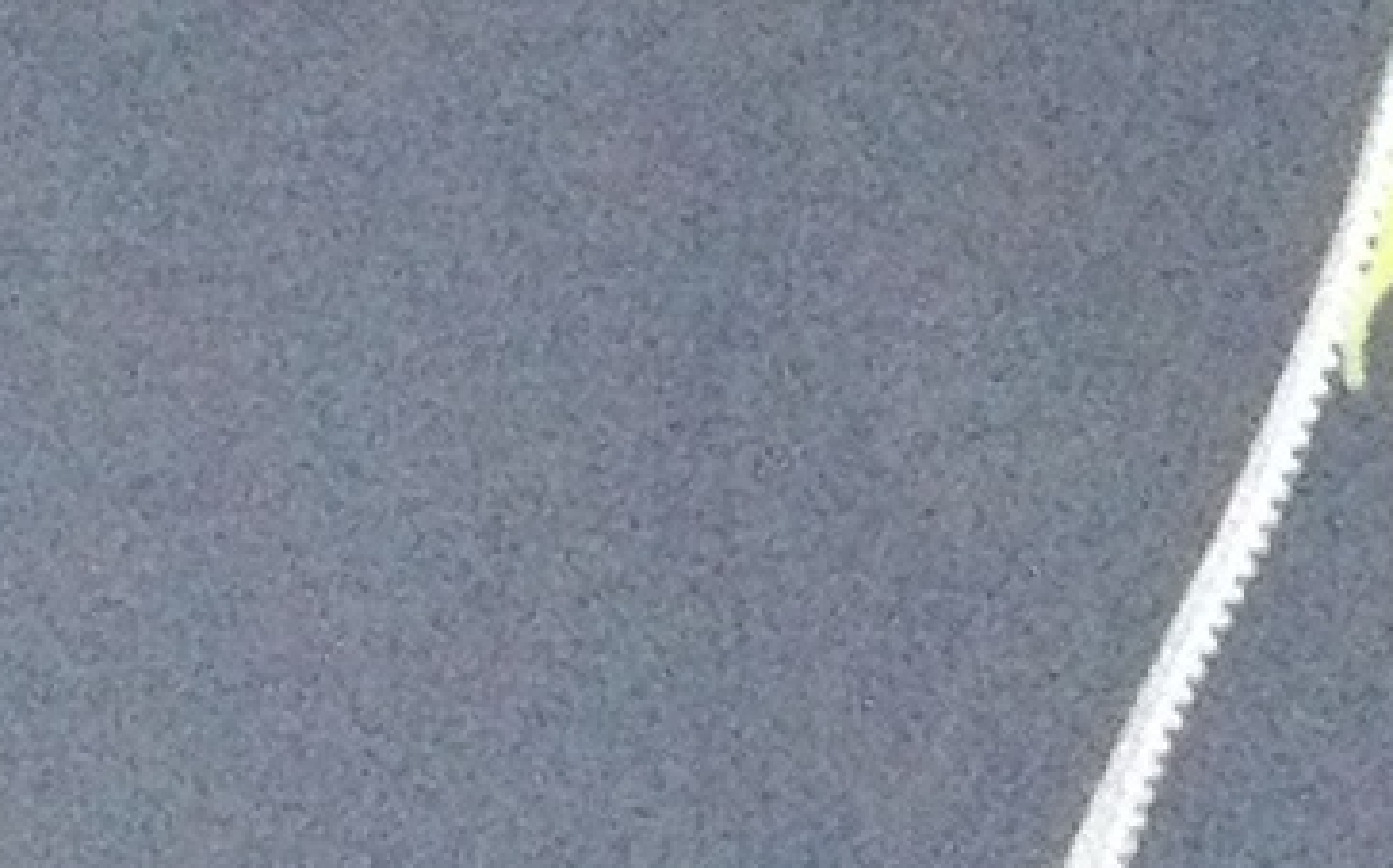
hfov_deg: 8.2
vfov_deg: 4.7
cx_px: -157
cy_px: -2587
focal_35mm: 255
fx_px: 9675
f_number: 2.4
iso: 640
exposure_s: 1/16
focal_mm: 4.28
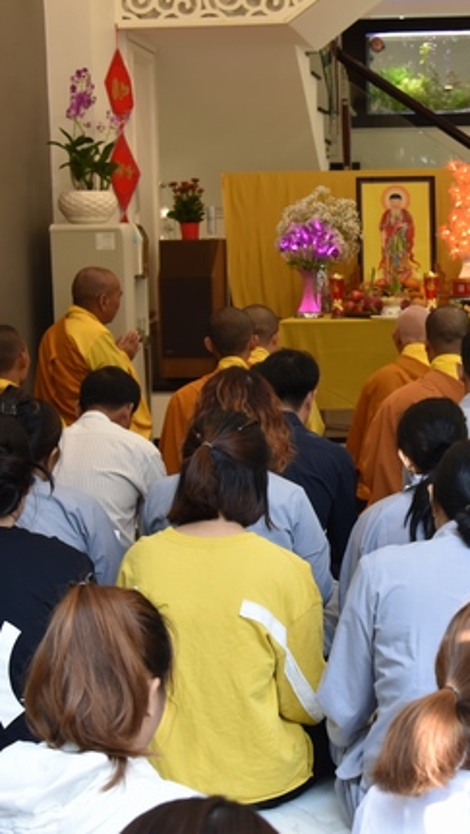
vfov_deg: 34.9
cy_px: 418
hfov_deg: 19.8
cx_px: 412
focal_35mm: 60
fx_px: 1327
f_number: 5.6
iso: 1250
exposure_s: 1/125
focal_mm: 38
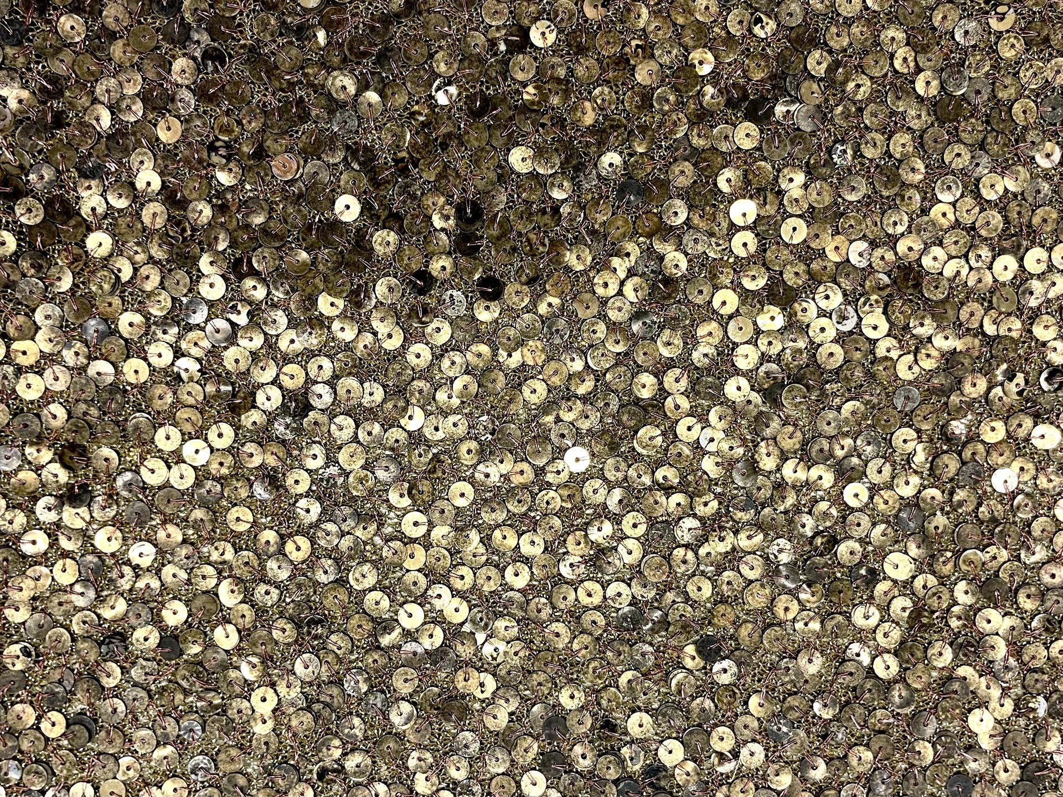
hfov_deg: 69.4
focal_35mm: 25
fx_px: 768
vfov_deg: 54.9
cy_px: 398
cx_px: 532
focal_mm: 5.1
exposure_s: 1/60
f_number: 1.6
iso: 80
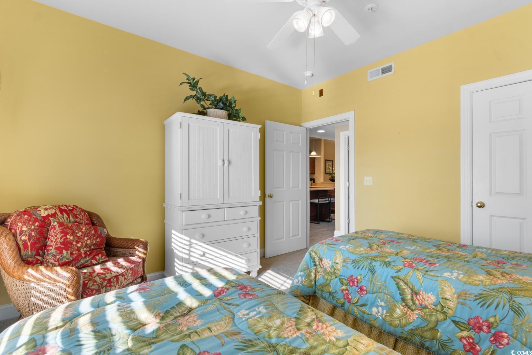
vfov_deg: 73.7
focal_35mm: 16
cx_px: 266
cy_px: 178
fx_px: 236
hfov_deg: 96.7
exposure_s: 1/40
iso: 100
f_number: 4.8
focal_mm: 11
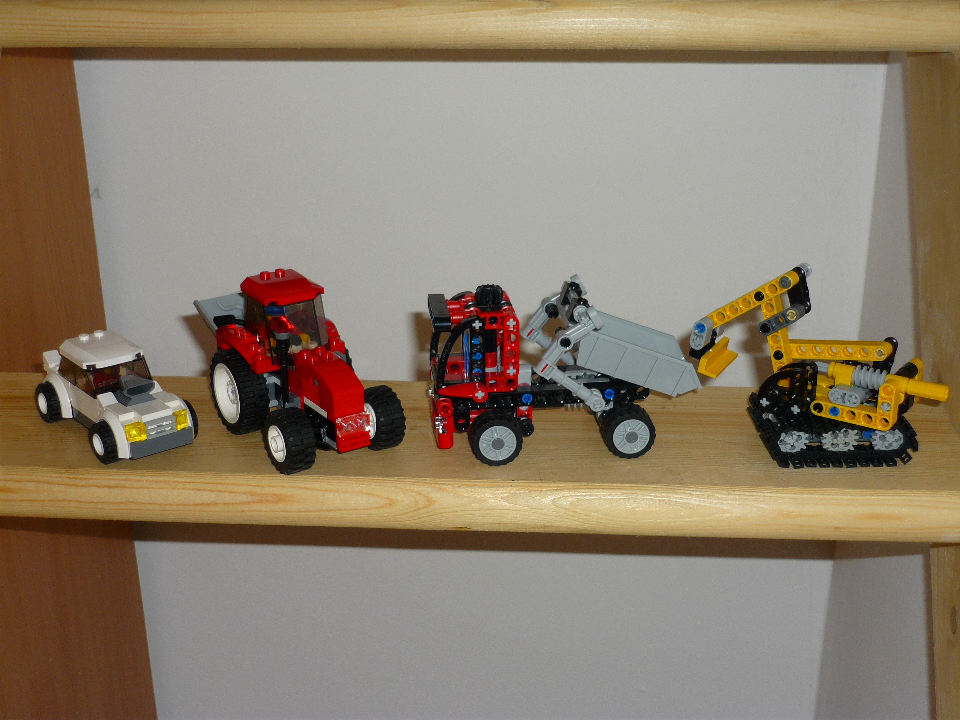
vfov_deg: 30.9
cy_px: 360
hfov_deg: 40.4
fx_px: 1303
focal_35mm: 47
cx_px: 480
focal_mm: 7.8
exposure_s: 1/40
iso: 100
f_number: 3.1
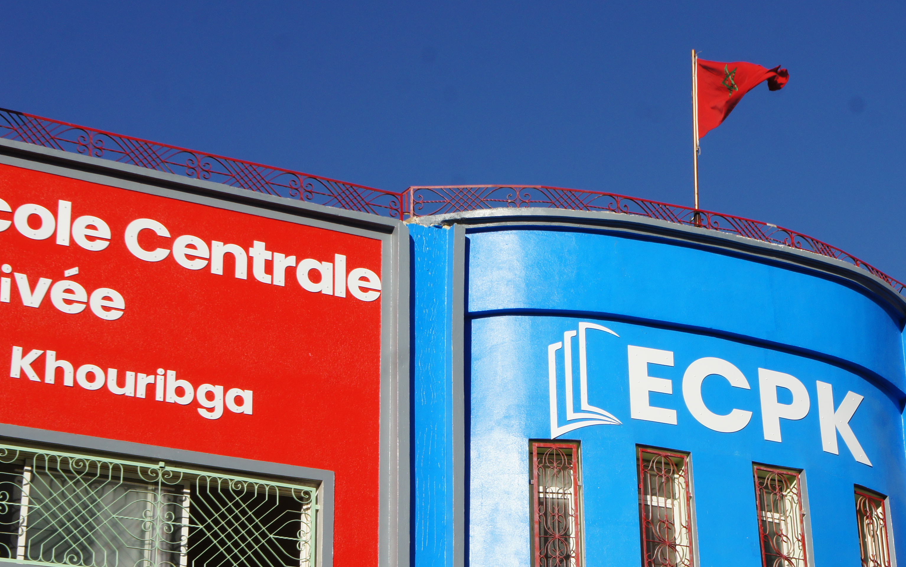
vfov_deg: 13.9
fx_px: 2315
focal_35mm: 94
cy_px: 415
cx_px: 640
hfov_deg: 22.0
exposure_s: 1/320
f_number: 13
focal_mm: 41
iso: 200
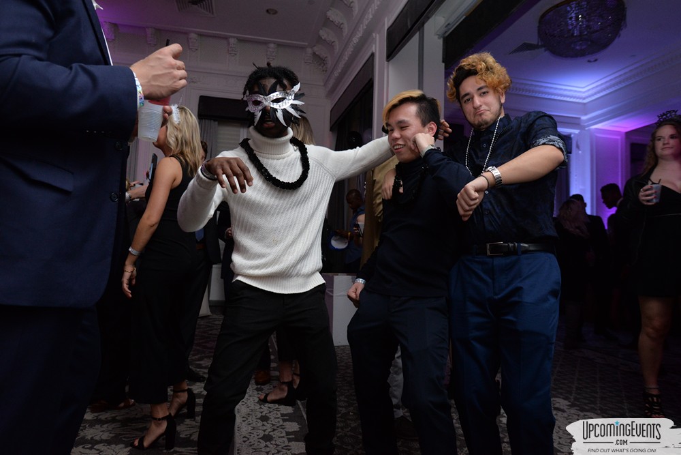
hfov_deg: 84.0
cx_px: 340
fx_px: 378
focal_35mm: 20
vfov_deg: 61.9
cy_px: 228
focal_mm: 20
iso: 2000
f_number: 5
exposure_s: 1/100
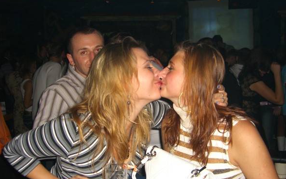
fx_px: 320
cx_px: 144
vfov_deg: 31.2
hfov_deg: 48.2
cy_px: 96
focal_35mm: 41
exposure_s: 1/60
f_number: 2.8
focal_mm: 7.9
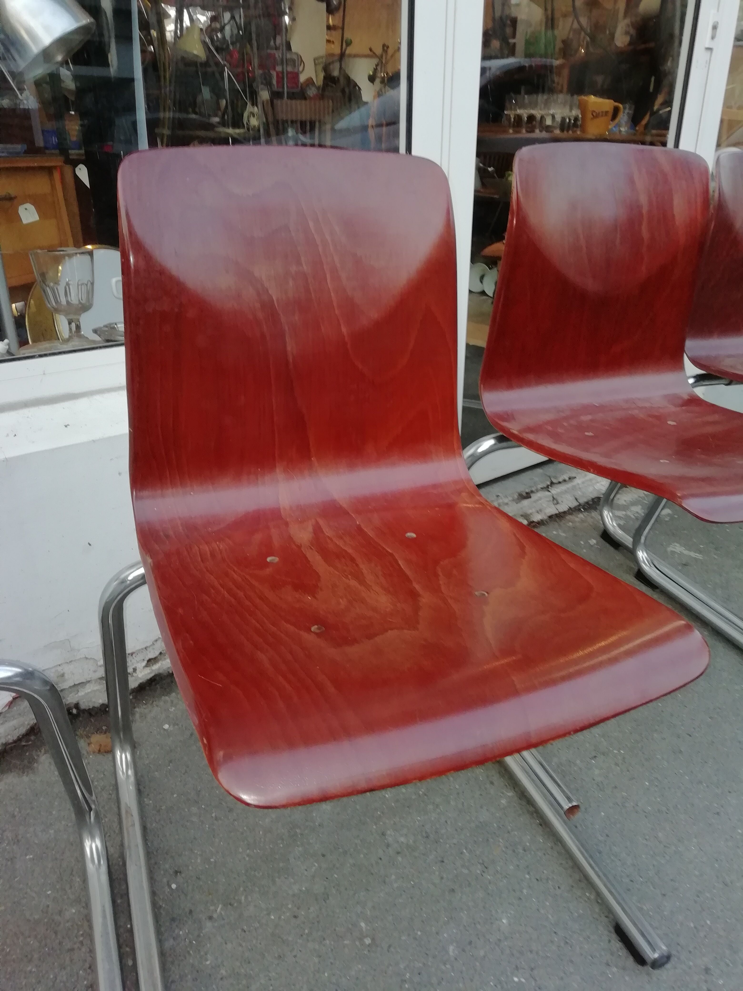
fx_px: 744
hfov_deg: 53.1
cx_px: 372
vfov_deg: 67.3
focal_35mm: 26
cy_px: 496
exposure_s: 1/33.3
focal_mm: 3.46
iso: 100
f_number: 2.2
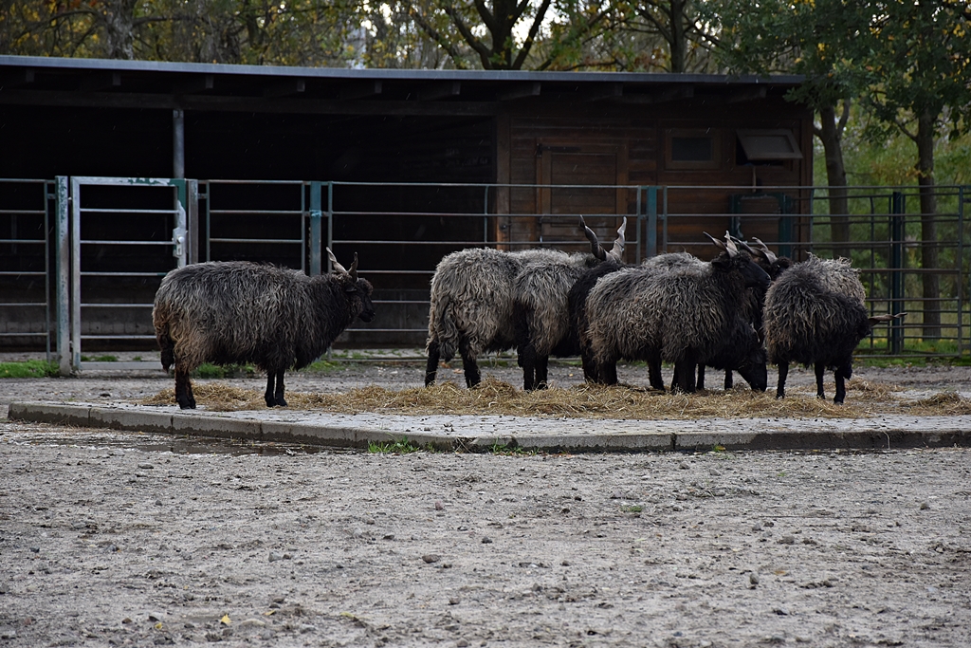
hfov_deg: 12.2
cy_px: 324
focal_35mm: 168
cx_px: 486
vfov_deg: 8.2
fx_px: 4532
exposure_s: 1/250
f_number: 5.6
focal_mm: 112
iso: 400
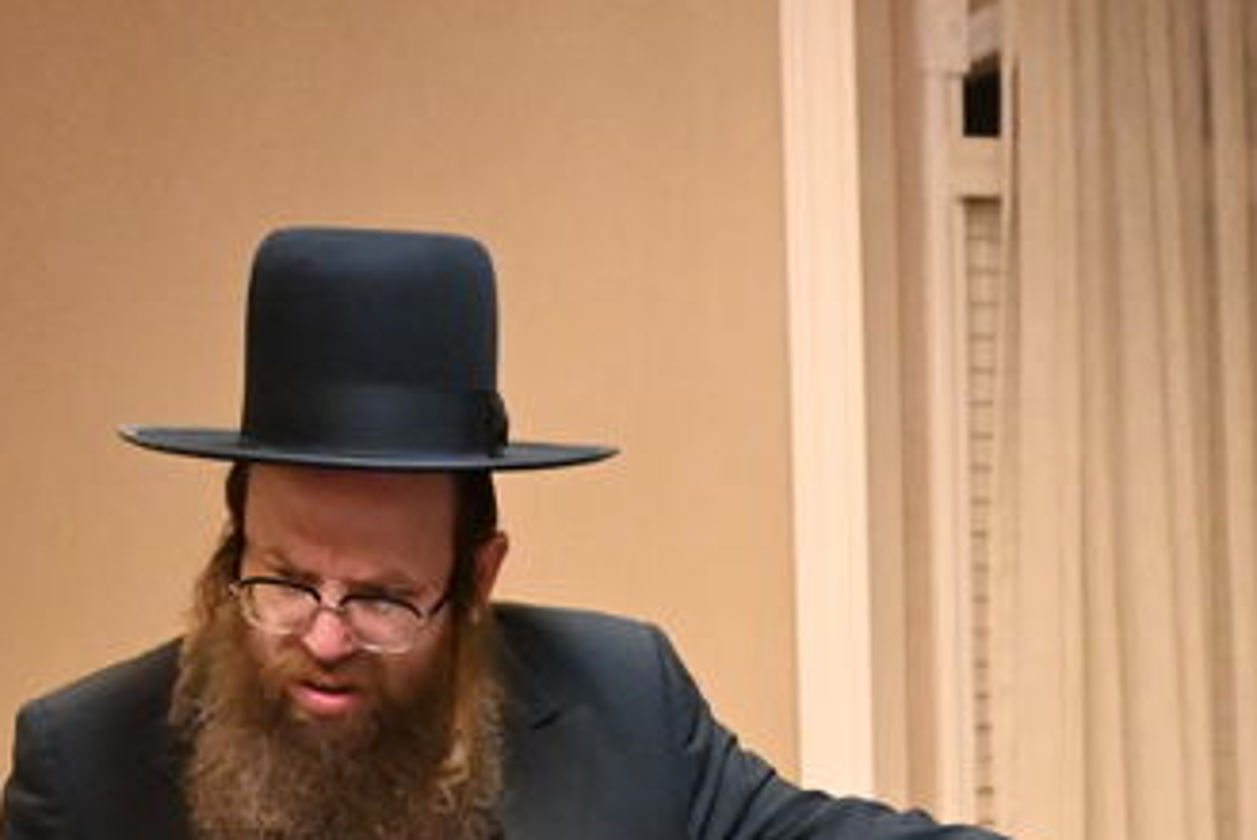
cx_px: 489
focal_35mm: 121
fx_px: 4233
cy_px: 1472
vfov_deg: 10.7
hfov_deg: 16.9
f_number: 3.8
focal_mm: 19
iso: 4000
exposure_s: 1/125
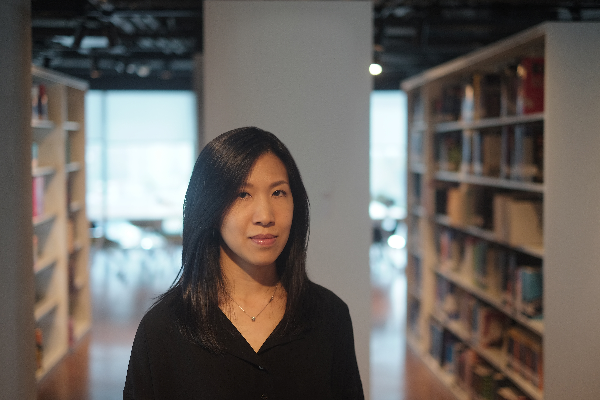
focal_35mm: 53
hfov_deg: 37.5
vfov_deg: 25.5
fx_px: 883
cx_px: 300
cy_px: 200
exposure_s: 1/200
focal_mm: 35
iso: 400
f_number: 1.4
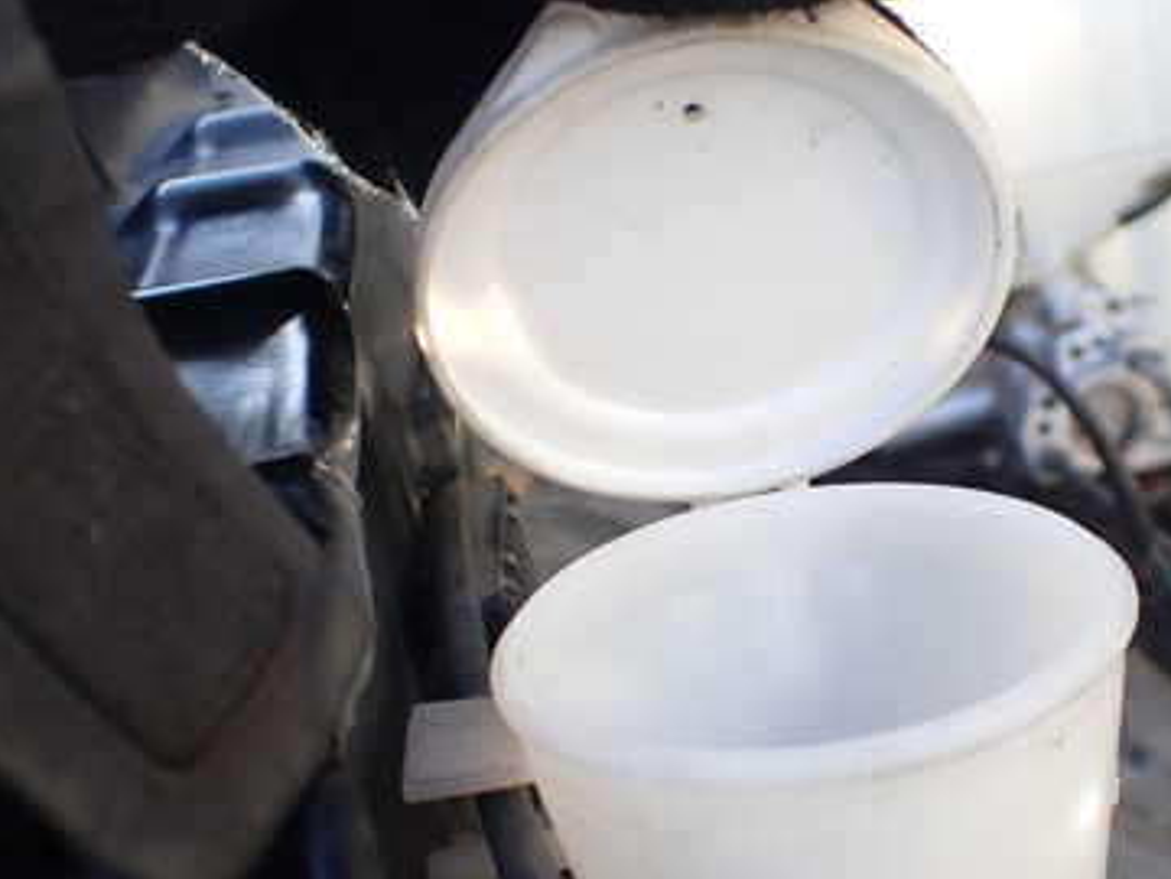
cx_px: 807
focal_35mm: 50
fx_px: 1691
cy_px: 521
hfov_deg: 37.7
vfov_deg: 29.0
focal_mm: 5.4
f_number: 2.3
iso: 100
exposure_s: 1/200
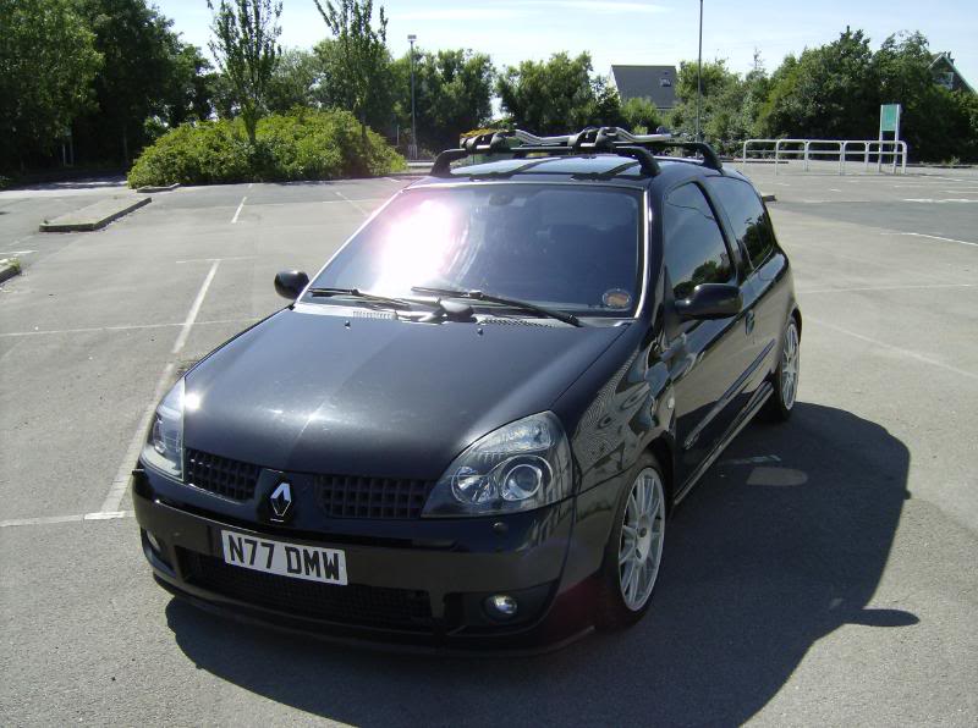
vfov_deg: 39.5
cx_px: 489
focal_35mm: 36
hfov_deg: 51.5
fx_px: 1015
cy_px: 364
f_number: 4.7
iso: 100
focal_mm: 6
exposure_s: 1/497
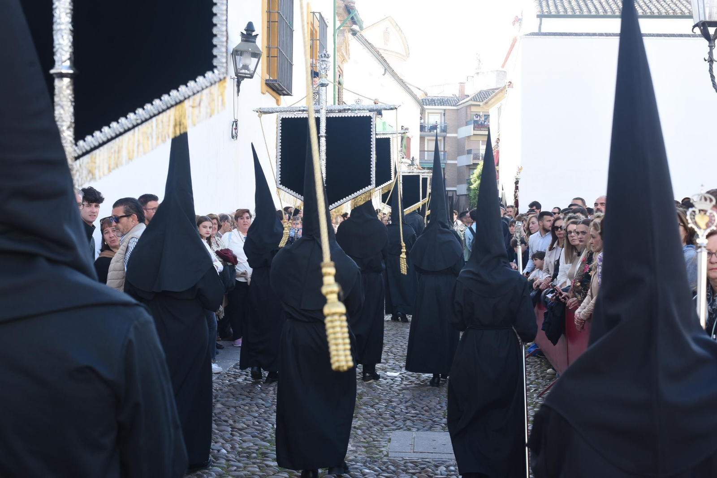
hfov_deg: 39.6
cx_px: 358
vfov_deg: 27.0
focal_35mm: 50
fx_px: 996
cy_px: 239
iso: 640
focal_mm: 50
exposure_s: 1/200
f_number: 8
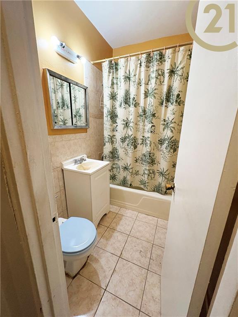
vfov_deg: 102.1
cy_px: 158
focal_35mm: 14
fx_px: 128
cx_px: 119
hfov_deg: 85.7
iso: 250
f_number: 2.2
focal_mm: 2.22
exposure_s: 1/60
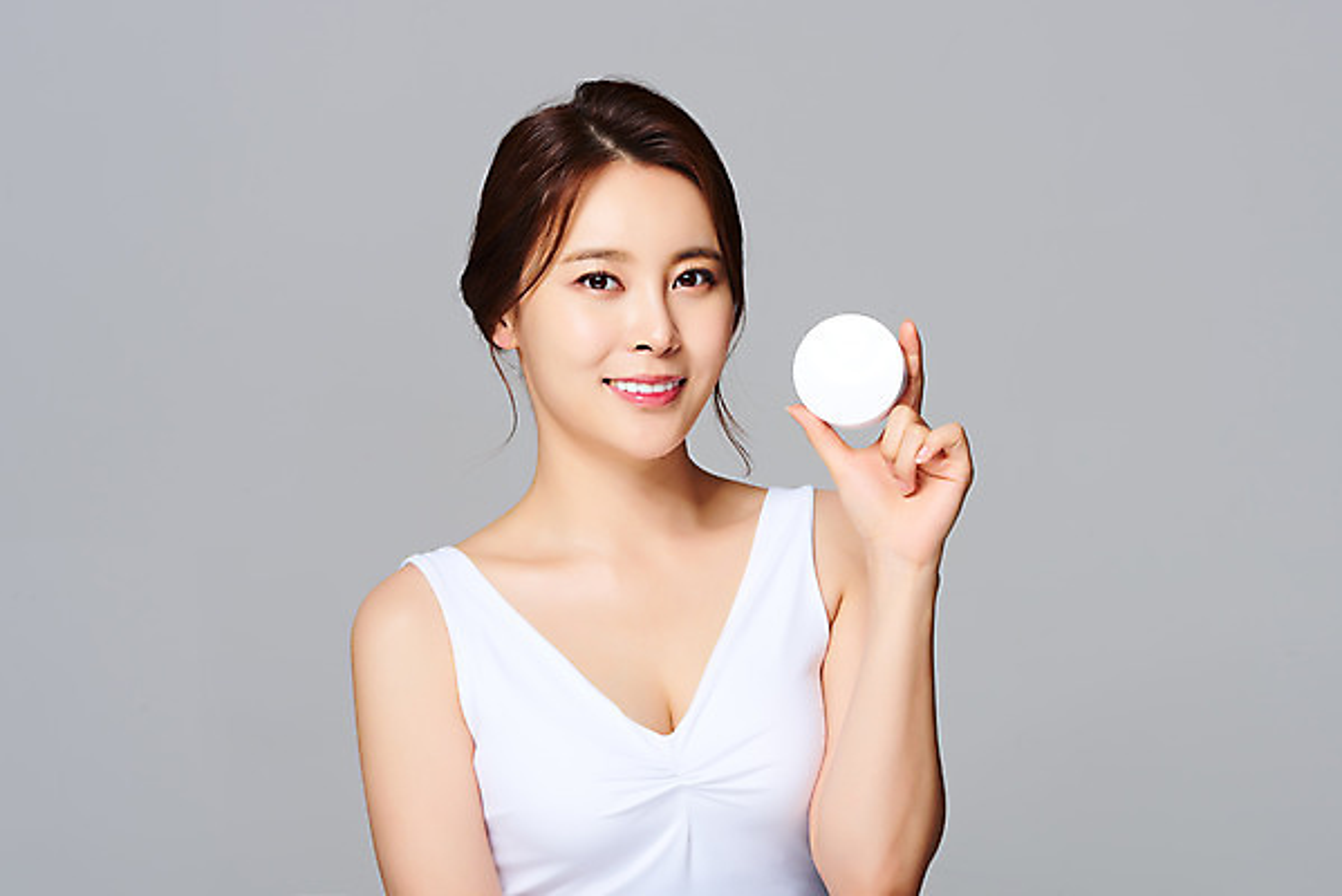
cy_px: 448
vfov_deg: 13.1
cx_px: 671
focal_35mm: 105
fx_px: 3916
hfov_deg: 19.4
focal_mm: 105
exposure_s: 1/125
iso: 64
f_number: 16
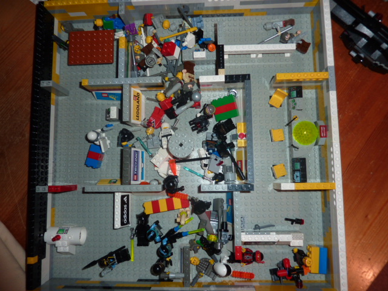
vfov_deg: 54.9
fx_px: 280
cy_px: 146
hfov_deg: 69.4
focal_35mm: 25
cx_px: 194
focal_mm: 4.1
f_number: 3.3
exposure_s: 1/30
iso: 100
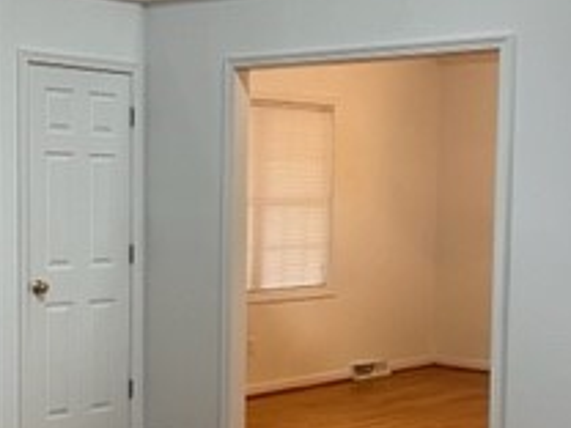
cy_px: 263
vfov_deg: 18.4
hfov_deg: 24.4
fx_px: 1320
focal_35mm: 80
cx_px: 239
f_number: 1.5
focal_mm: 5.7
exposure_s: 1/60
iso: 125
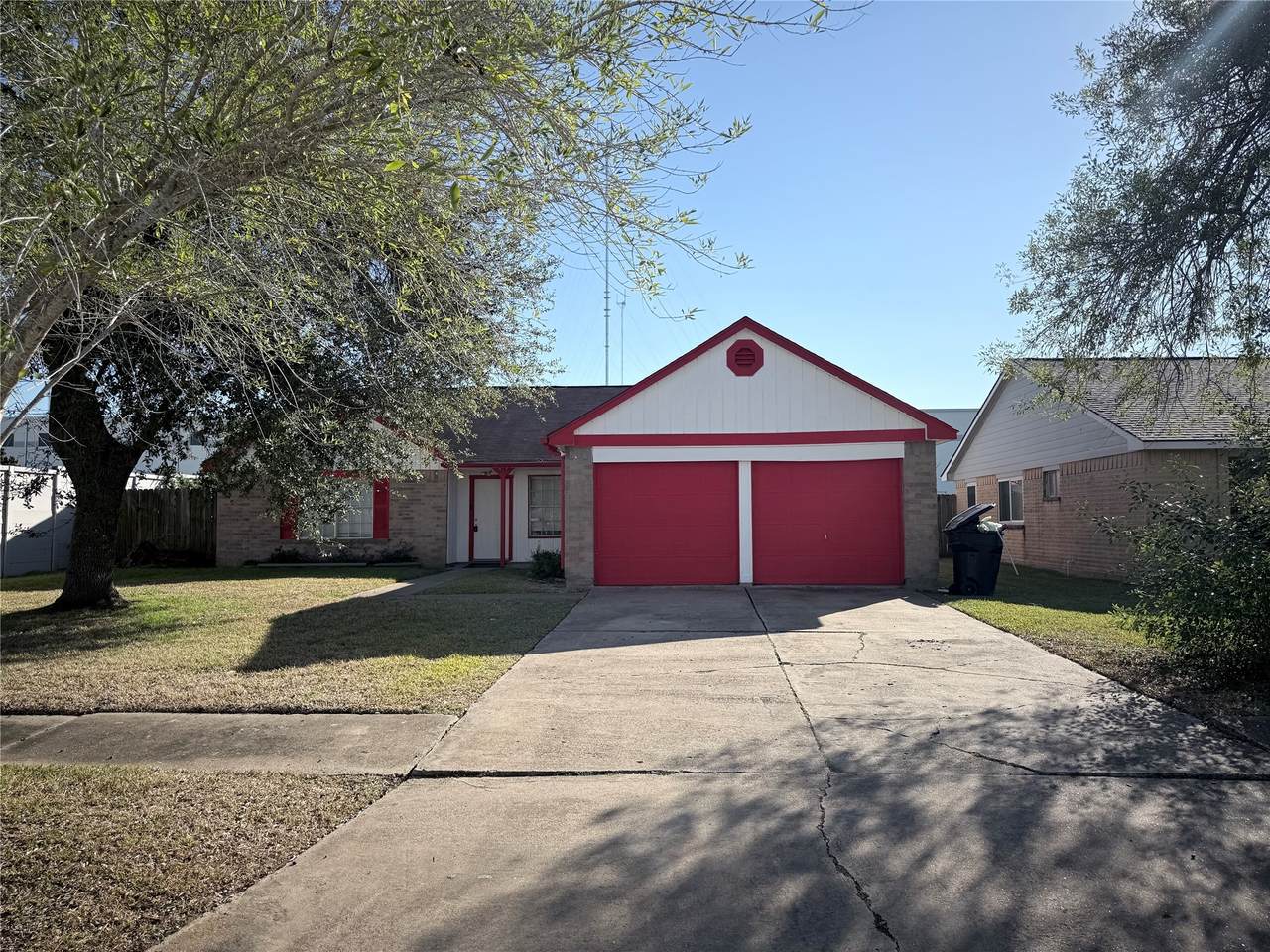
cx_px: 635
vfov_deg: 56.8
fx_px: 881
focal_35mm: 24
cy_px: 476
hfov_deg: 71.6
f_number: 1.78
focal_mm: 6.76
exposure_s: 1/4975
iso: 80
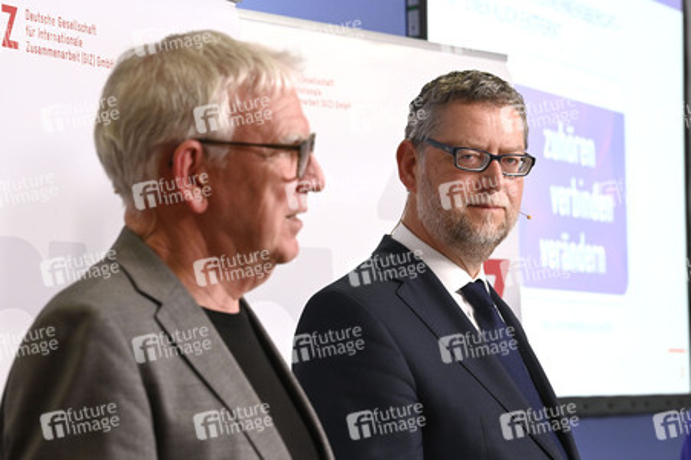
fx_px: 2589
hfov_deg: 15.2
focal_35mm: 135
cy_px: 230
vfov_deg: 10.1
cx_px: 346
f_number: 9
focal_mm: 135
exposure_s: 1/320
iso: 4000
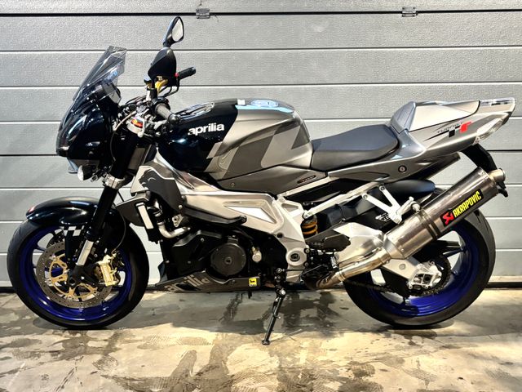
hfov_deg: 67.3
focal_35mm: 26
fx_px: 392
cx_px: 261
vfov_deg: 53.1
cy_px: 196
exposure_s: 1/33
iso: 400
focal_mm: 5.96
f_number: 1.6
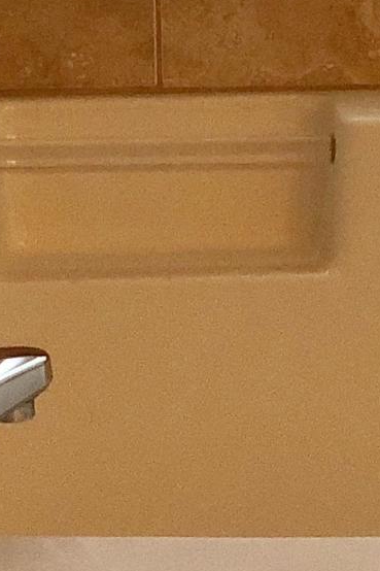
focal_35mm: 293
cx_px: 514
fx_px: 4642
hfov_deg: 4.7
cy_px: -150
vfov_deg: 7.0
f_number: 2.4
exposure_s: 1/60
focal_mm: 6
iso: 50
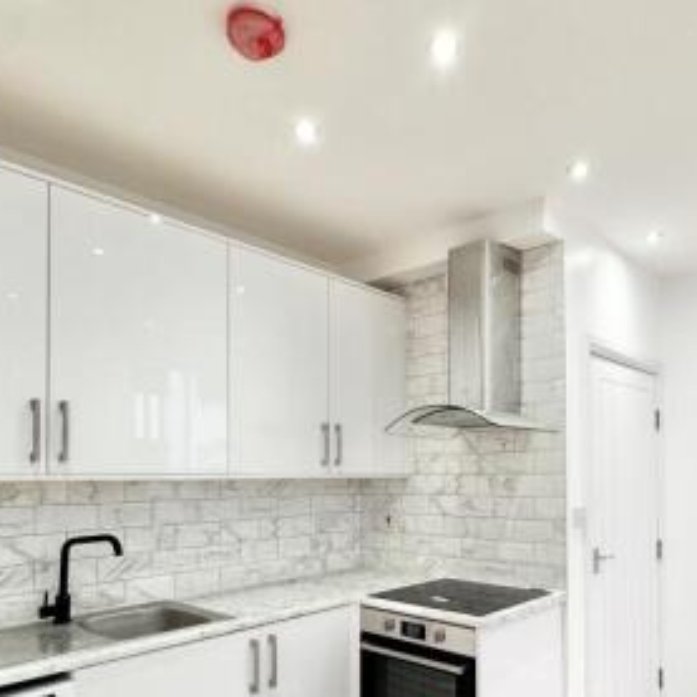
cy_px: 464
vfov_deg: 59.5
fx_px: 592
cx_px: 454
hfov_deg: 59.8
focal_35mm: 26
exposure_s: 1/100
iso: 80
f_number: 2.2
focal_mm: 2.22
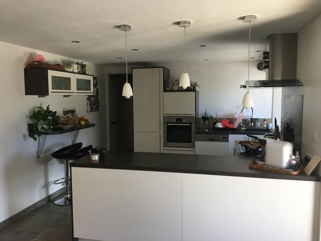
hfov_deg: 61.7
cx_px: 160
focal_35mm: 29
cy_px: 120
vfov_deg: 48.2
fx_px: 269
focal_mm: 4.15
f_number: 2.2
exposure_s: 1/33
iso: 50
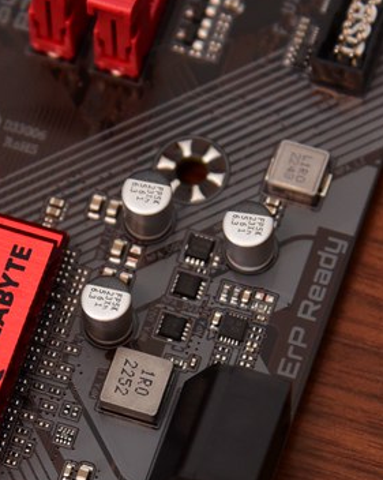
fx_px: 4654
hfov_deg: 4.7
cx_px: -15
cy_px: 325
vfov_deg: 5.9
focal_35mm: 328
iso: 1600
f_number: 5.6
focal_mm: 120
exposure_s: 1/60
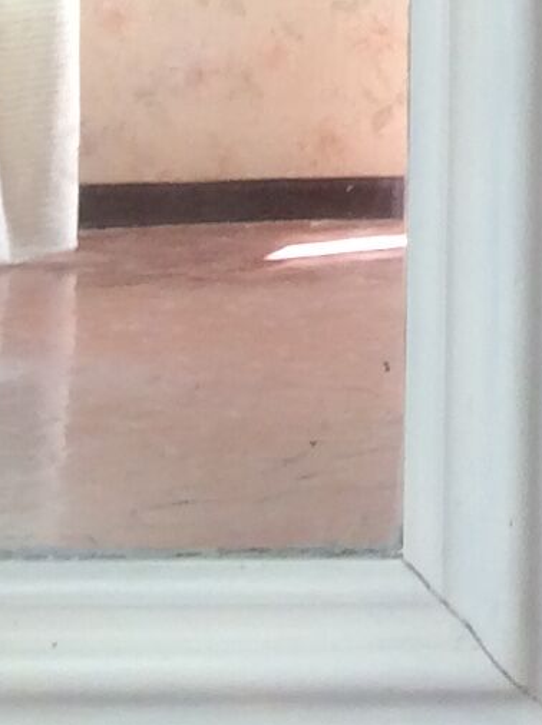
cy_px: -460
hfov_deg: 8.4
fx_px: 3432
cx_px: 1193
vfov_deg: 11.4
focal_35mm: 164
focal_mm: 3.3
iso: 50
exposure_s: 1/50
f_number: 2.4
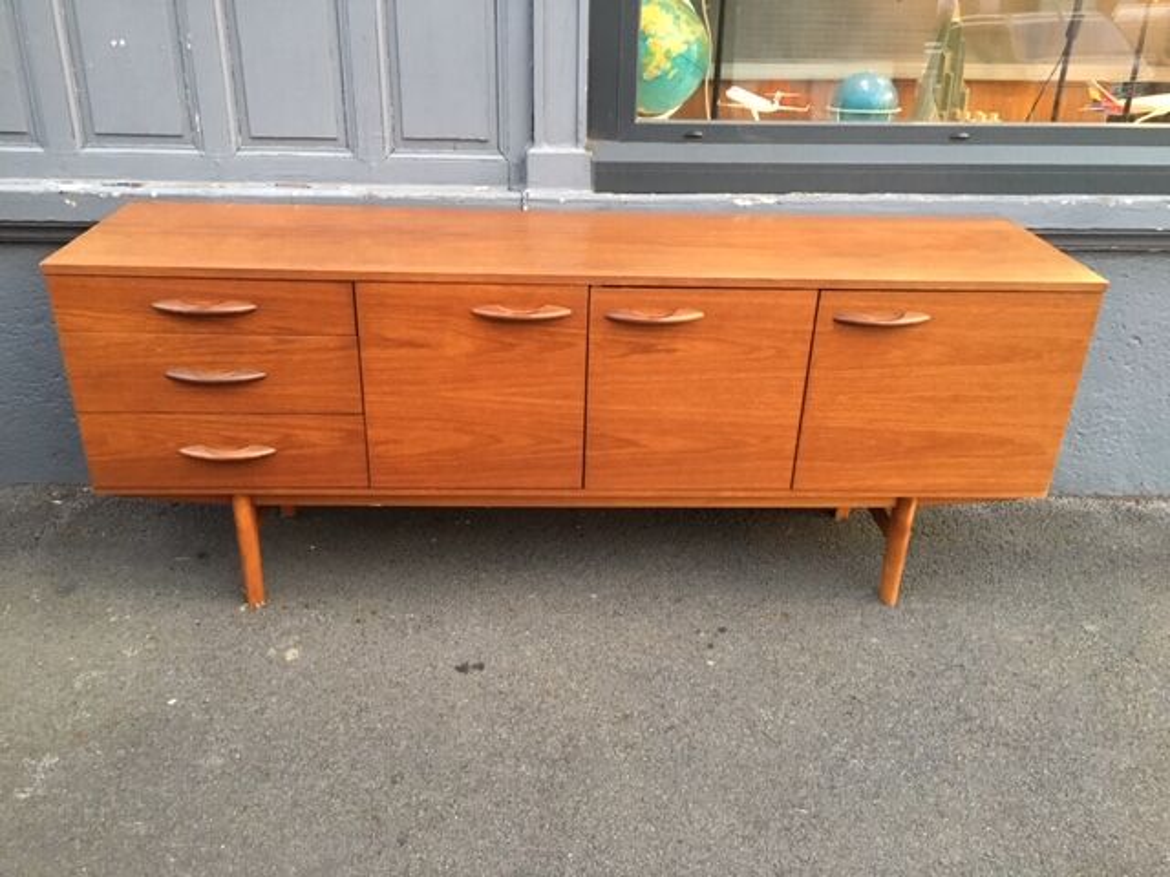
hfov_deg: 61.7
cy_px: 438
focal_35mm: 29
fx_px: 980
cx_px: 585
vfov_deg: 48.2
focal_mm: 4.15
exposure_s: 1/25
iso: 200
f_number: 2.2
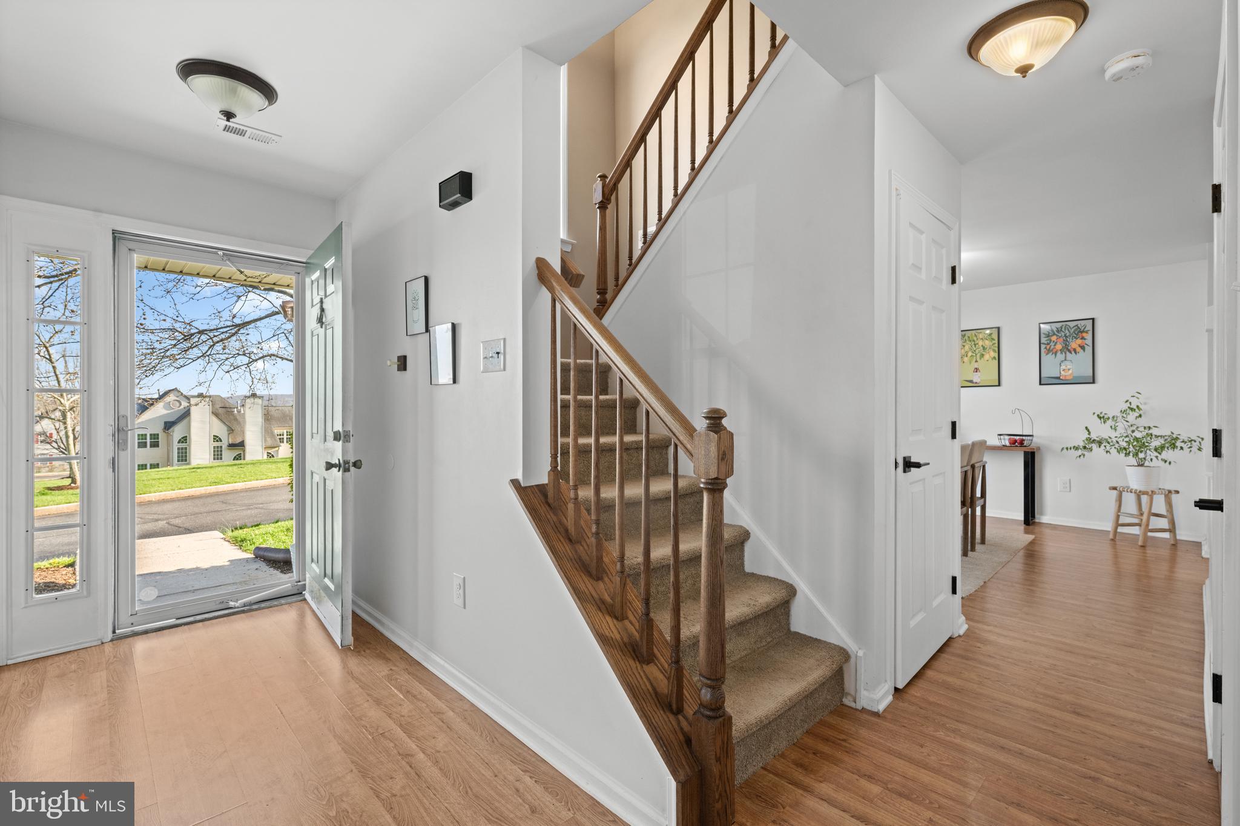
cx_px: 620
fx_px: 551
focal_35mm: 16
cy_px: 413
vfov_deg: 73.7
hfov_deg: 96.7
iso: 400
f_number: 9
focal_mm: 16
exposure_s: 1/13
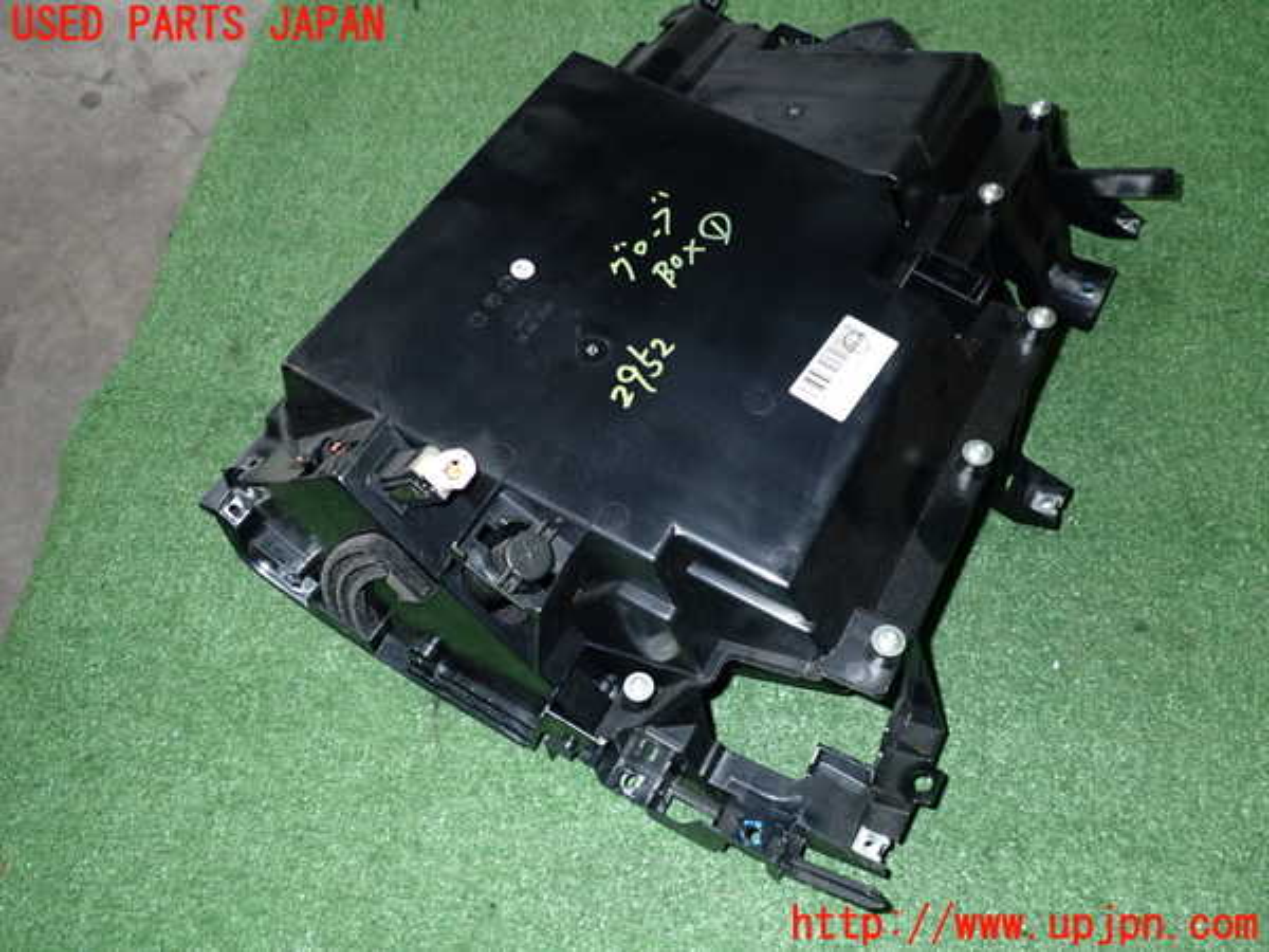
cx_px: 634
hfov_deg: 60.0
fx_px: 1100
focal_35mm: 30
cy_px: 476
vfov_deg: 46.8
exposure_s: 1/30
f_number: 6.3
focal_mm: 5.4
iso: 400
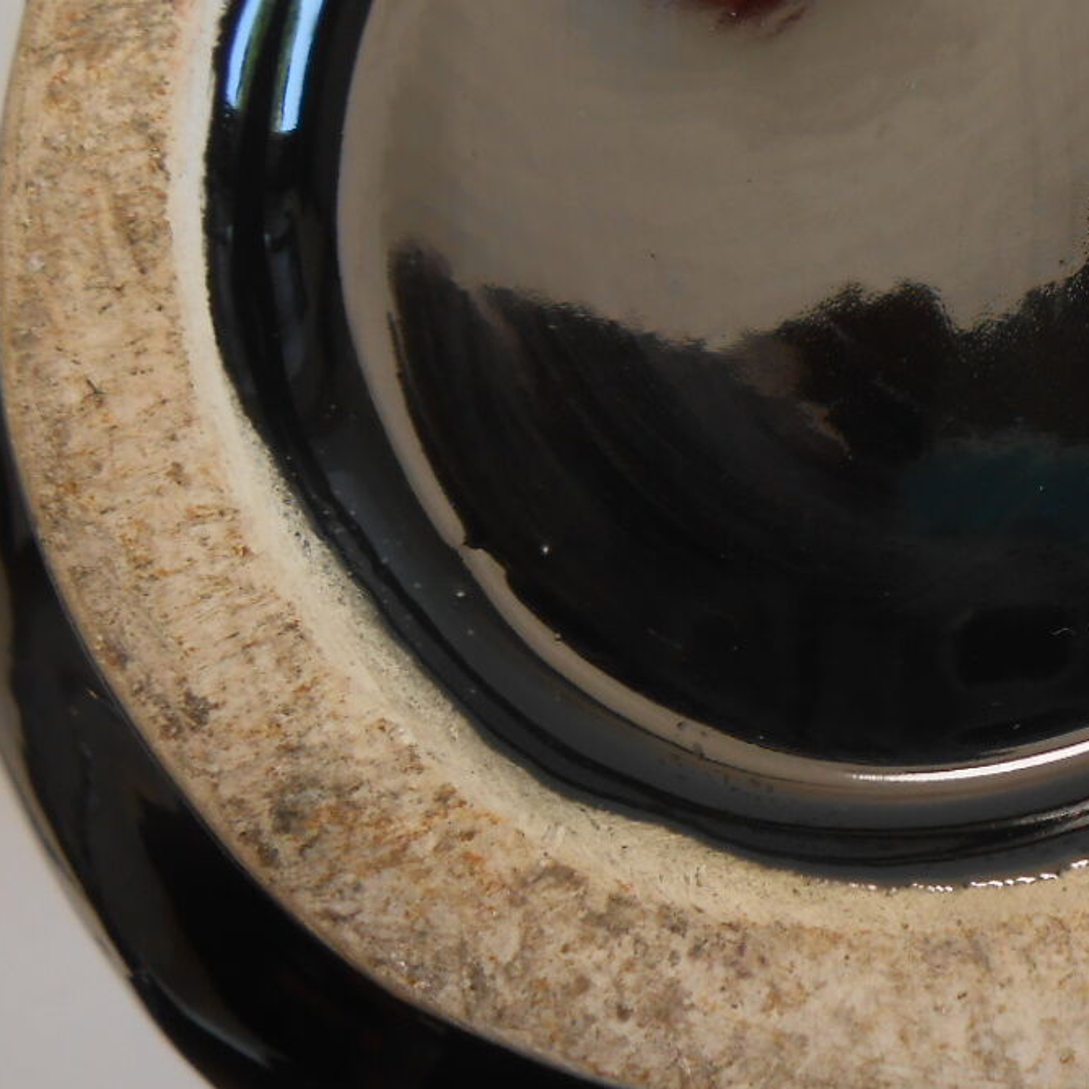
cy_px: 221
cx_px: 982
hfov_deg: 29.8
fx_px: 1958
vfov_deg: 30.4
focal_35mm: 55
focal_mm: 4.6
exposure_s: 1/30
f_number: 3.5
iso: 80
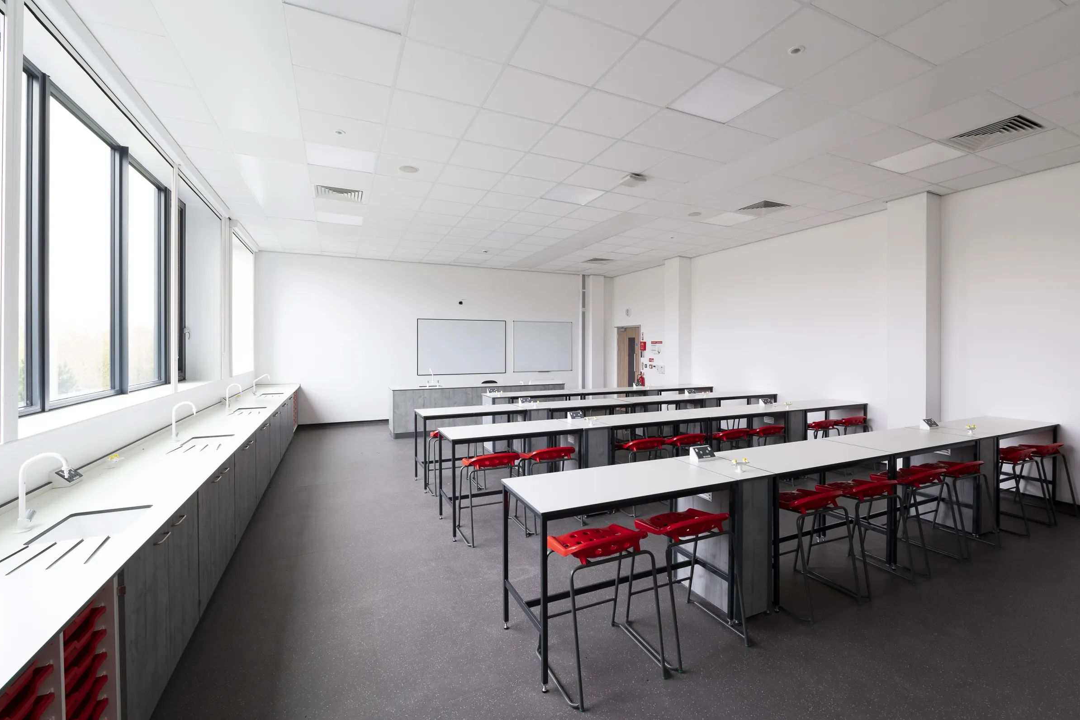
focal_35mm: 15
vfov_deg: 77.3
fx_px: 450
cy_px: 342
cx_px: 575
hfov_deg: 100.3
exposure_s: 1/2.5
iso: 100
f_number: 13
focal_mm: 14
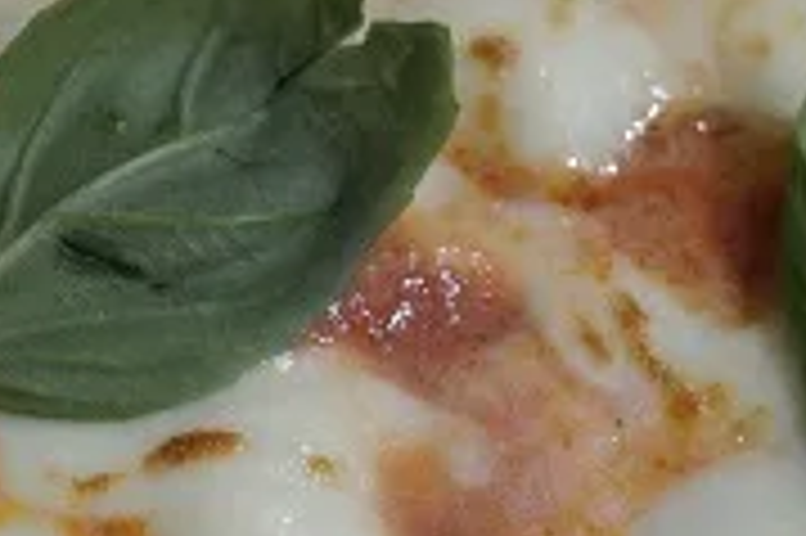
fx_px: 5518
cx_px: 0
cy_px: 347
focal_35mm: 247
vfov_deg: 5.6
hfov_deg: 8.3
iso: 1000
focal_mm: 49
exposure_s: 1/200
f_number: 4
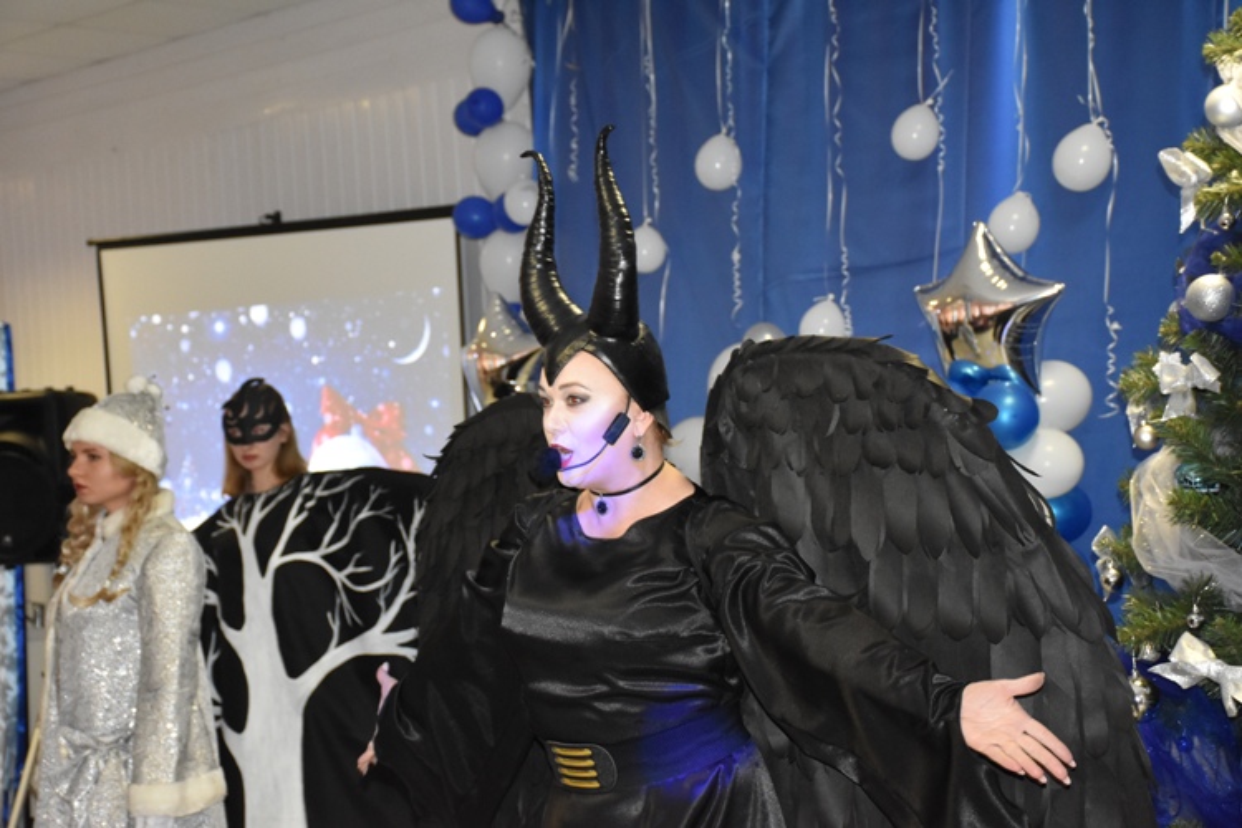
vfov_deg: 20.2
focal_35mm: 68
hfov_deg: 29.9
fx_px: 2329
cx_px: 621
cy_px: 414
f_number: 4.5
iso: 2500
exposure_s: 1/60
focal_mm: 45
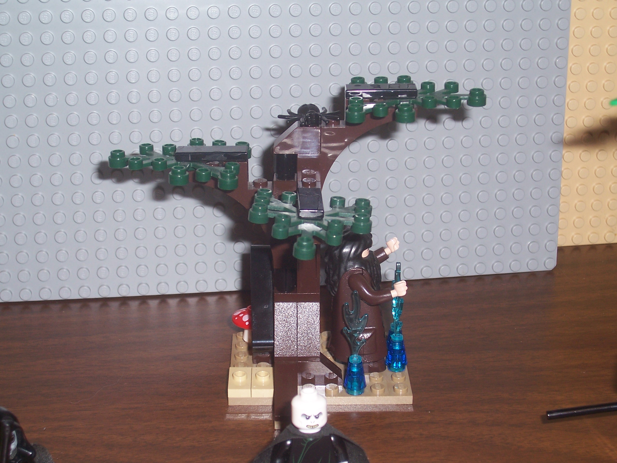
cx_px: 308
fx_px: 1176
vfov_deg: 22.3
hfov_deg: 29.4
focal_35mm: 66
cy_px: 232
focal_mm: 10.8
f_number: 4
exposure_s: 1/90
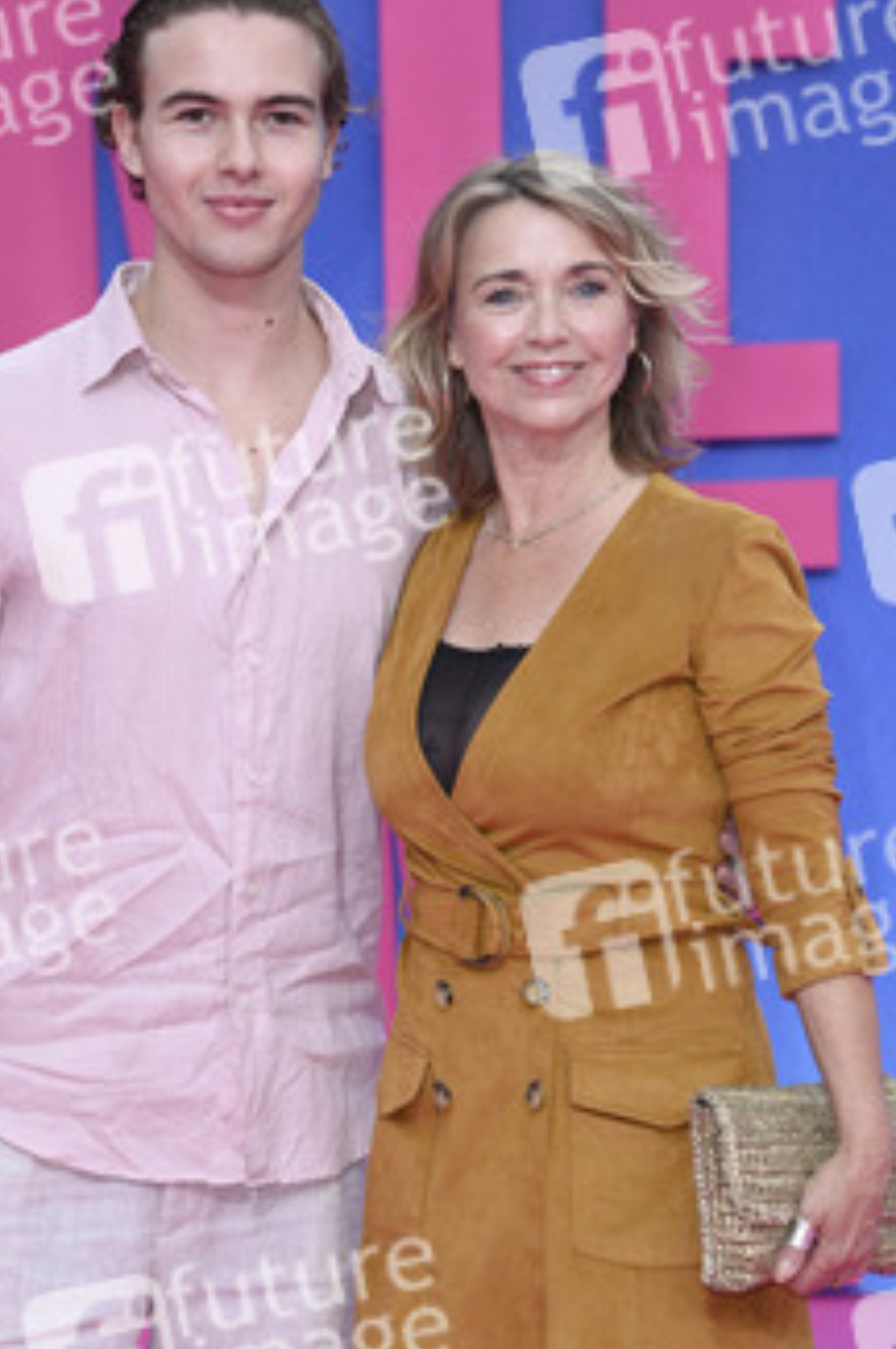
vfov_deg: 12.4
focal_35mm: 166
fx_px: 6210
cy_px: 714
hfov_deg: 8.3
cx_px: 357
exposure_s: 1/250
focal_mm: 135
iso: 250
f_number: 6.3
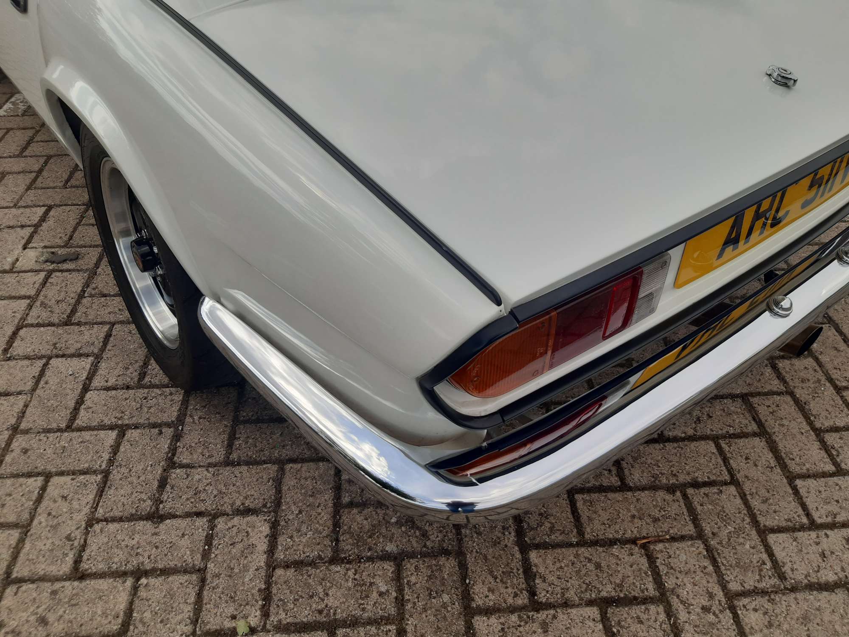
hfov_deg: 67.3
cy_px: 318
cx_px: 424
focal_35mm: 26
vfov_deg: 53.1
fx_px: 638
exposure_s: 1/2198
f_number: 1.7
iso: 40
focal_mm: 3.92
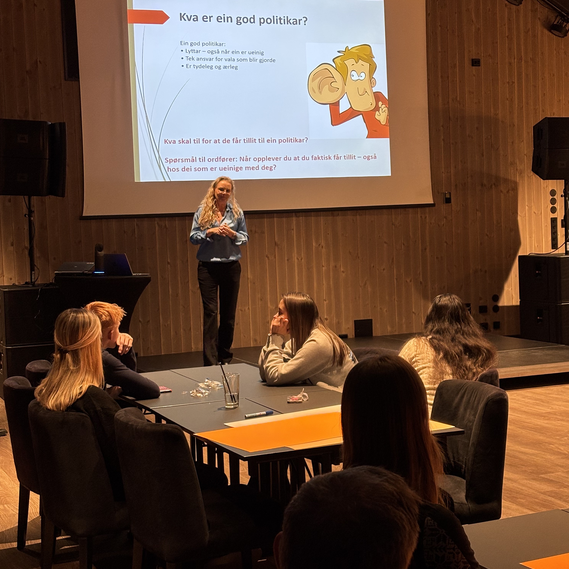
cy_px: 283
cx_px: 286
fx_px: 1153
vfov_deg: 27.7
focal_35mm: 62
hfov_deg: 27.7
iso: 125
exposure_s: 1/50
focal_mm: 5.96
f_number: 1.6
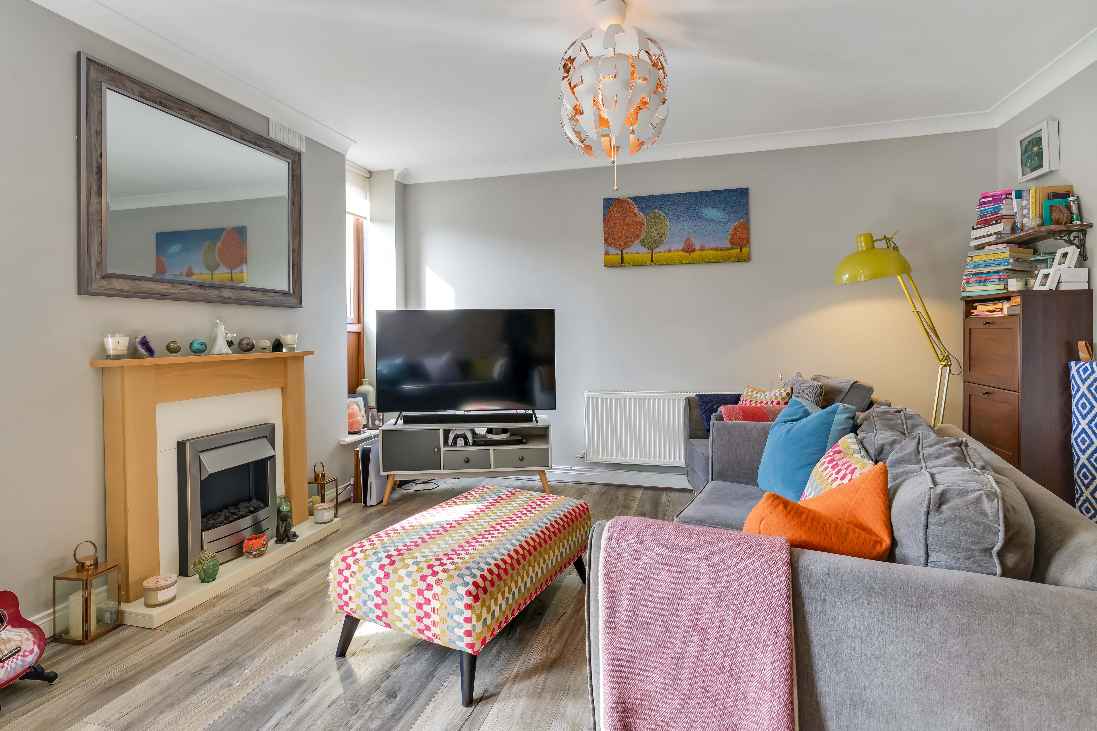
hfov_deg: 93.3
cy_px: 366
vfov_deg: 70.4
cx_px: 548
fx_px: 518
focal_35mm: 17
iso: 640
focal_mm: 17
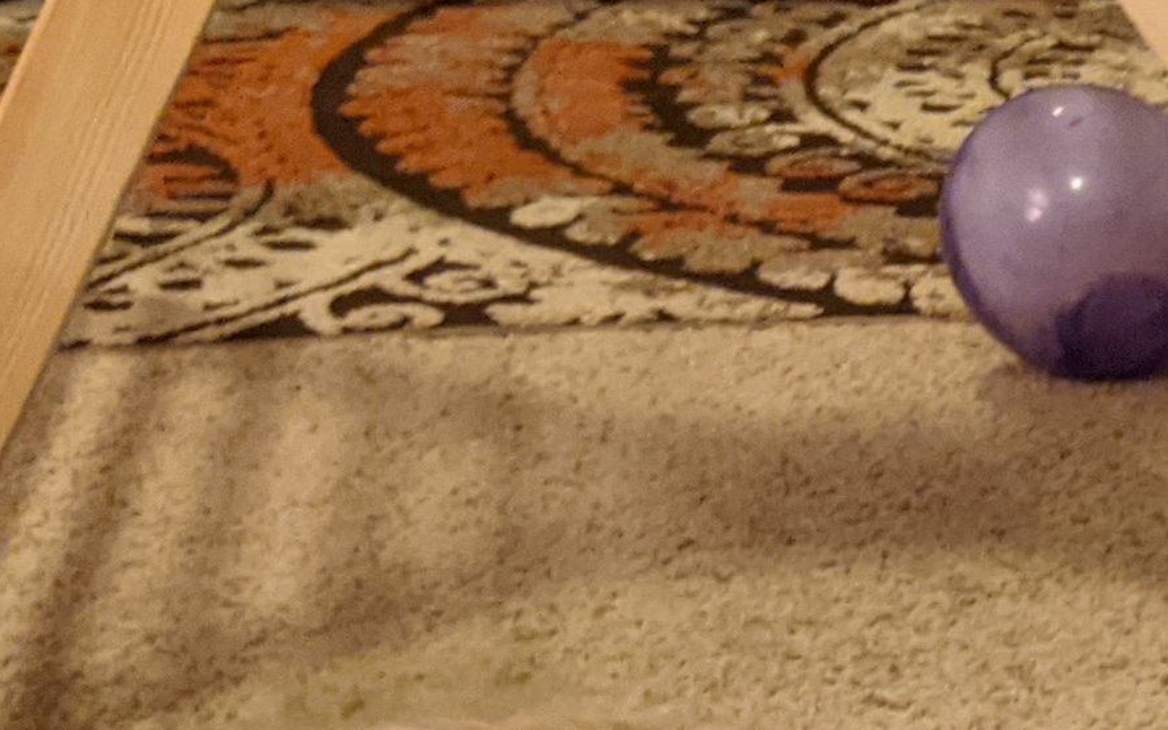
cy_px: 1577
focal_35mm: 130
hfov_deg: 14.1
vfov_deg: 9.3
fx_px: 4138
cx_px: 2153
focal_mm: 4.44
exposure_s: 1/30
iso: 530
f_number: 1.8
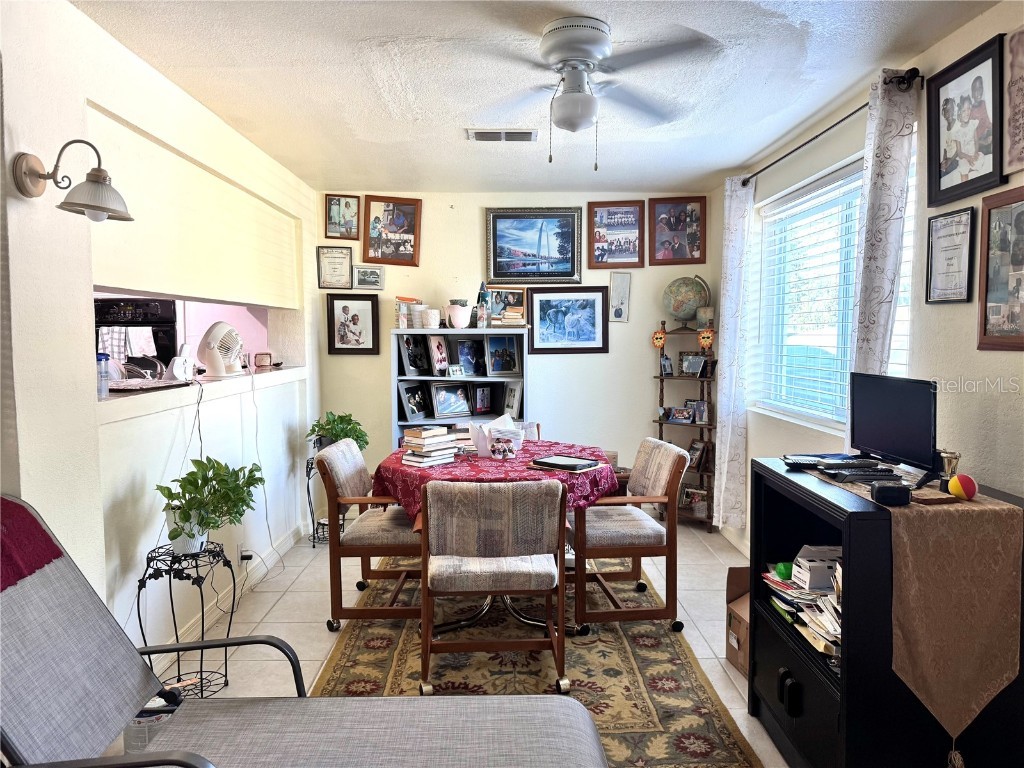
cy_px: 384
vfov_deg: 56.8
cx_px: 512
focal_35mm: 24
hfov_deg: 71.6
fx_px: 710
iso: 125
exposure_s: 1/60
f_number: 1.78
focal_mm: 6.76
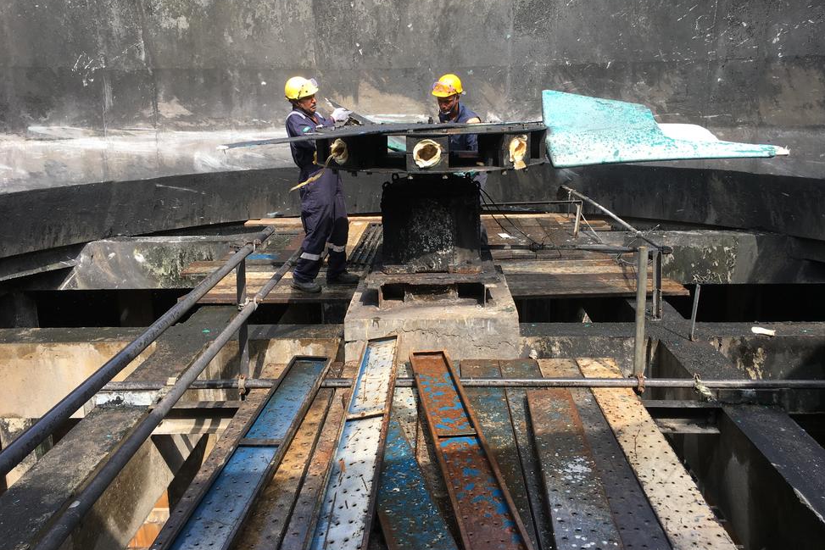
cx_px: 423
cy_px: 238
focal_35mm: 31
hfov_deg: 60.3
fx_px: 710
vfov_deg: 42.2
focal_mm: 4.15
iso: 25
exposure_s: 1/425
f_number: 2.2
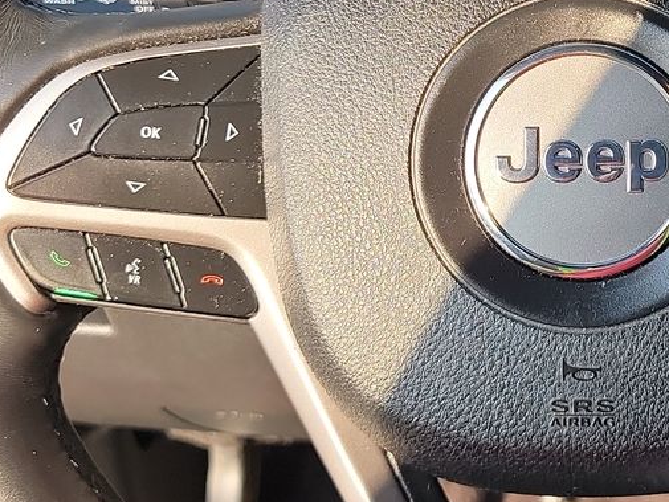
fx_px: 1469
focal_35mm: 76
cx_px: 648
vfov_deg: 19.3
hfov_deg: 24.6
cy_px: 123
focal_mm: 6.7
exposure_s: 1/119
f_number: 1.8
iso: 94
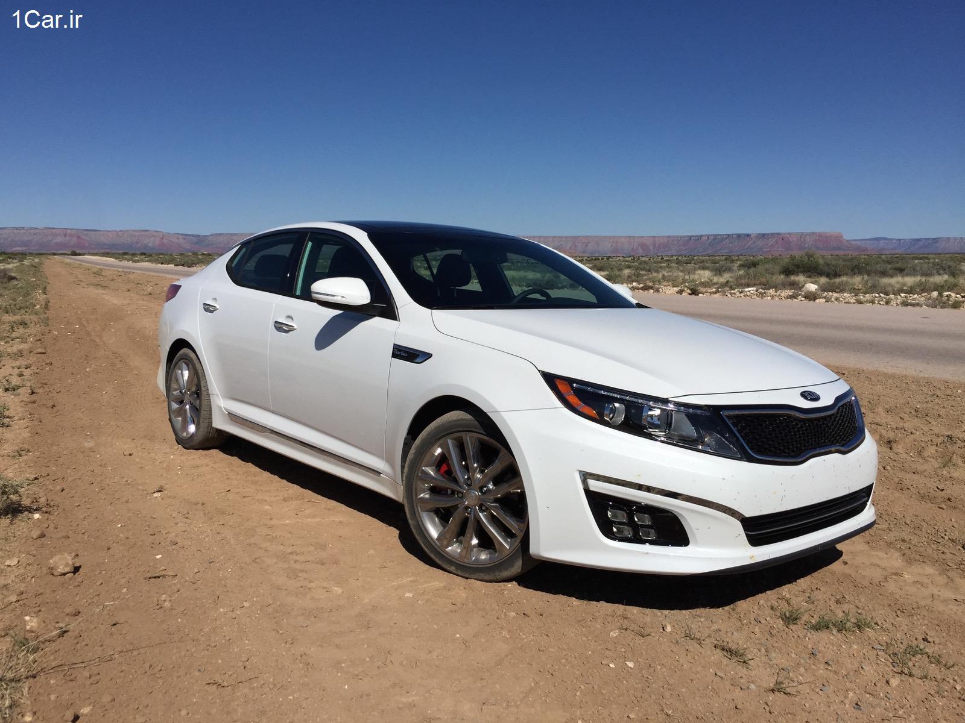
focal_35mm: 29
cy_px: 362
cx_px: 482
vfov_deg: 48.2
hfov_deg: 61.7
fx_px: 808
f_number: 2.2
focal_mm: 4.15
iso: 32
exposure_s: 1/6623
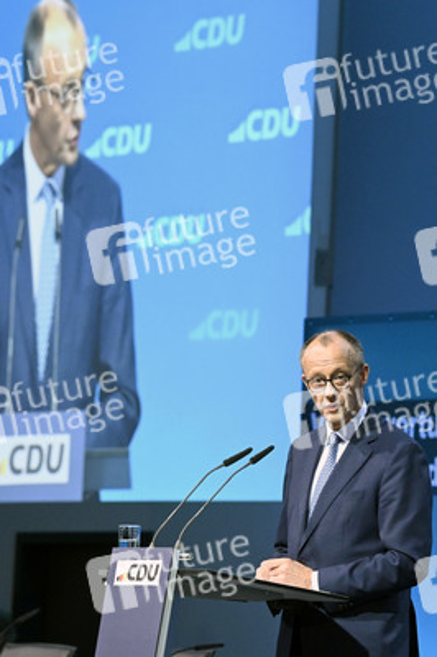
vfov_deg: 10.3
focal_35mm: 200
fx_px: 3648
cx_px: 218
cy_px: 328
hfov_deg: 6.9
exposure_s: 1/400
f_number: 6.3
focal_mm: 200
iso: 5000
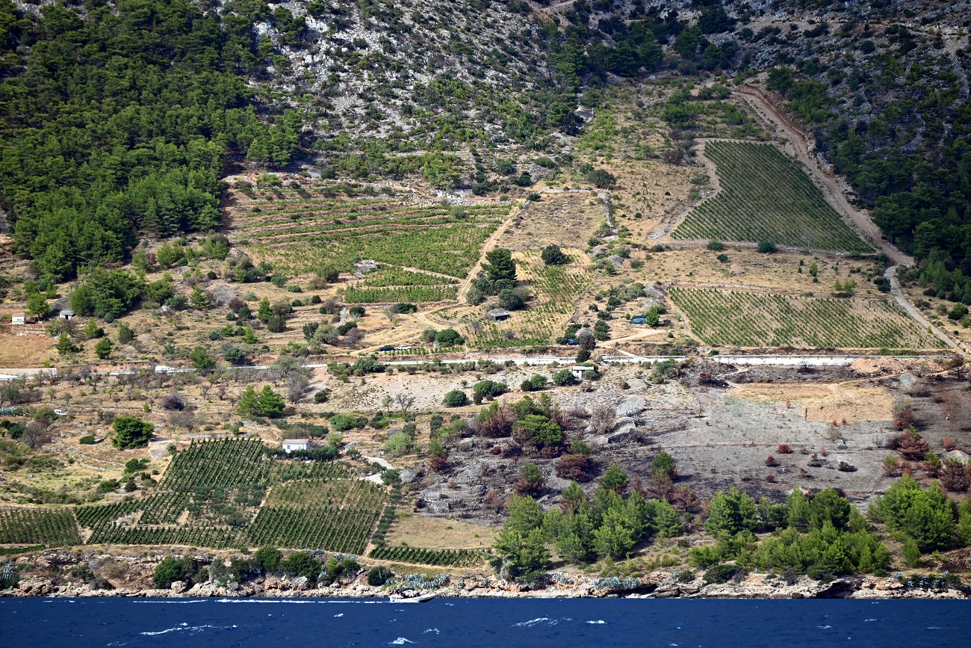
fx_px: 5934
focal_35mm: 220
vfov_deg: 6.2
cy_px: 324
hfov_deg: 9.4
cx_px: 486
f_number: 5.6
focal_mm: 220
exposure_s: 1/1000
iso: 200
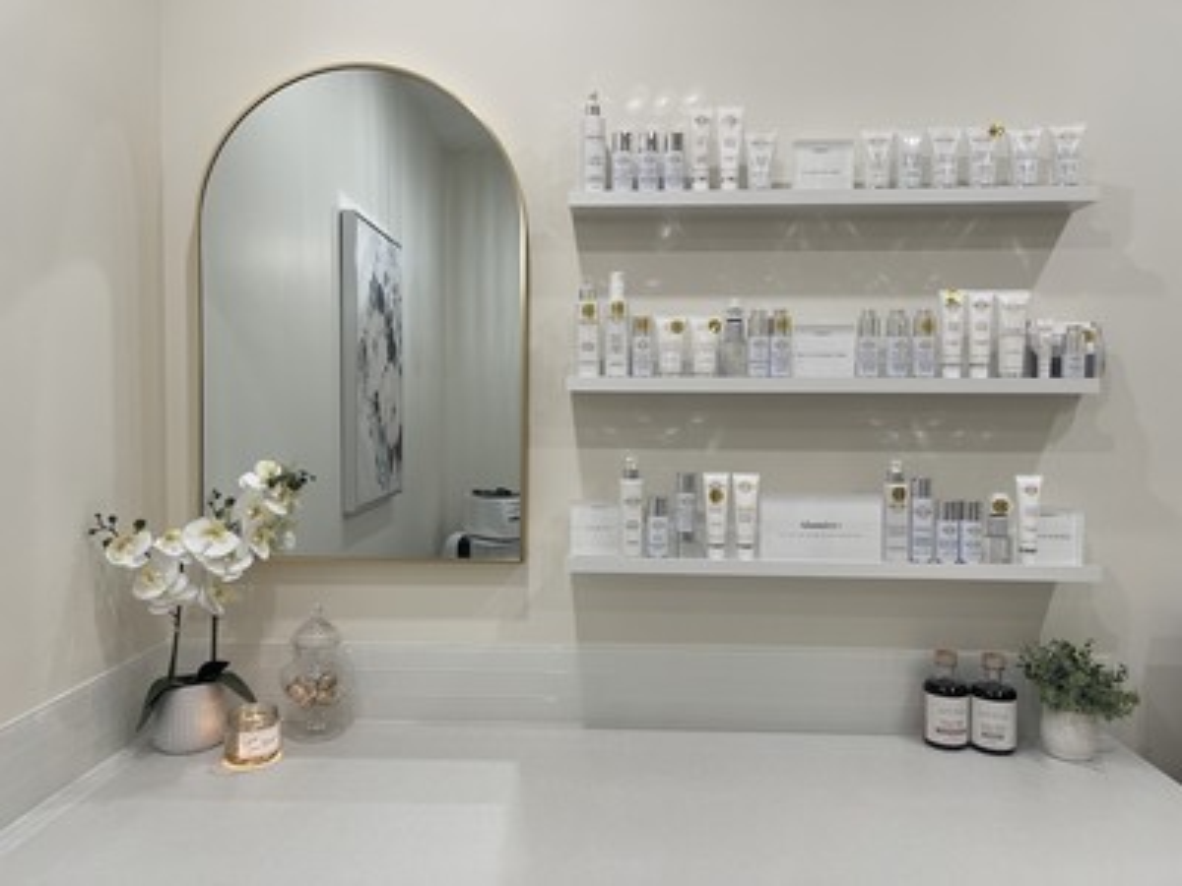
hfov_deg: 69.4
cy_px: 443
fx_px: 854
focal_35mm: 25
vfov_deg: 54.9
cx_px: 591
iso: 80
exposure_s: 1/120
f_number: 1.6
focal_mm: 5.1
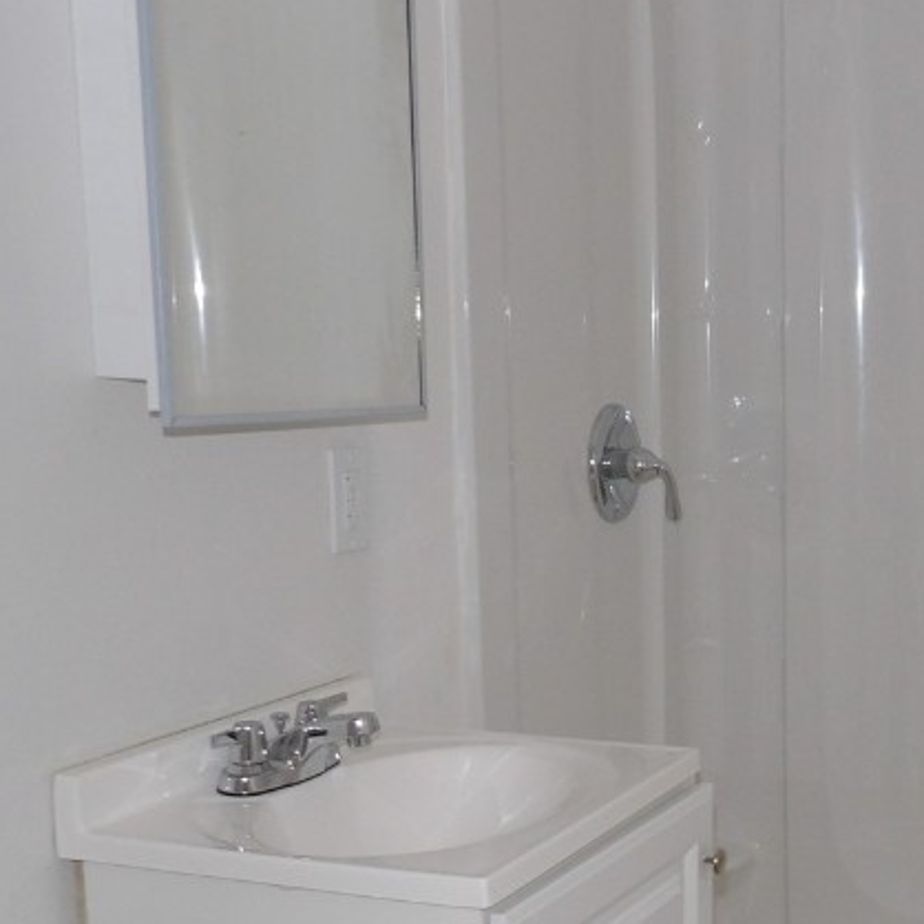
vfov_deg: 32.4
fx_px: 1570
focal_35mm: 52
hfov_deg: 30.9
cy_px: 641
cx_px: 880
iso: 200
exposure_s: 1/33
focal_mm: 4.3
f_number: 3.2
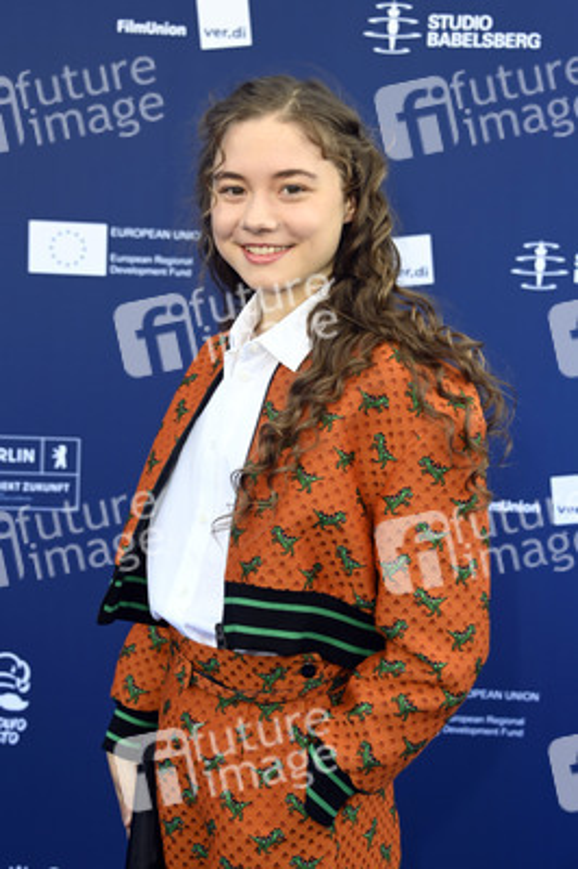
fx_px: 1640
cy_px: 434
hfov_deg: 20.0
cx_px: 289
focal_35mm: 68
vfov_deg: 29.7
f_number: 5.6
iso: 640
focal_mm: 68
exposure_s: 1/250
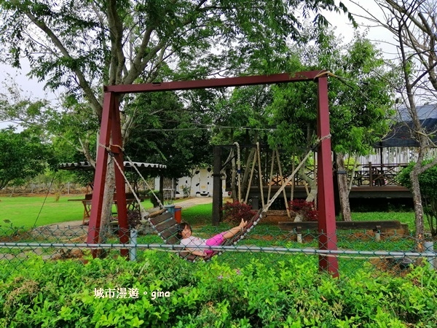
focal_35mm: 26
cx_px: 218
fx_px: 328
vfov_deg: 53.1
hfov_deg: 67.3
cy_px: 164
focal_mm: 3.81
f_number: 2.2
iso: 50
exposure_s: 1/742
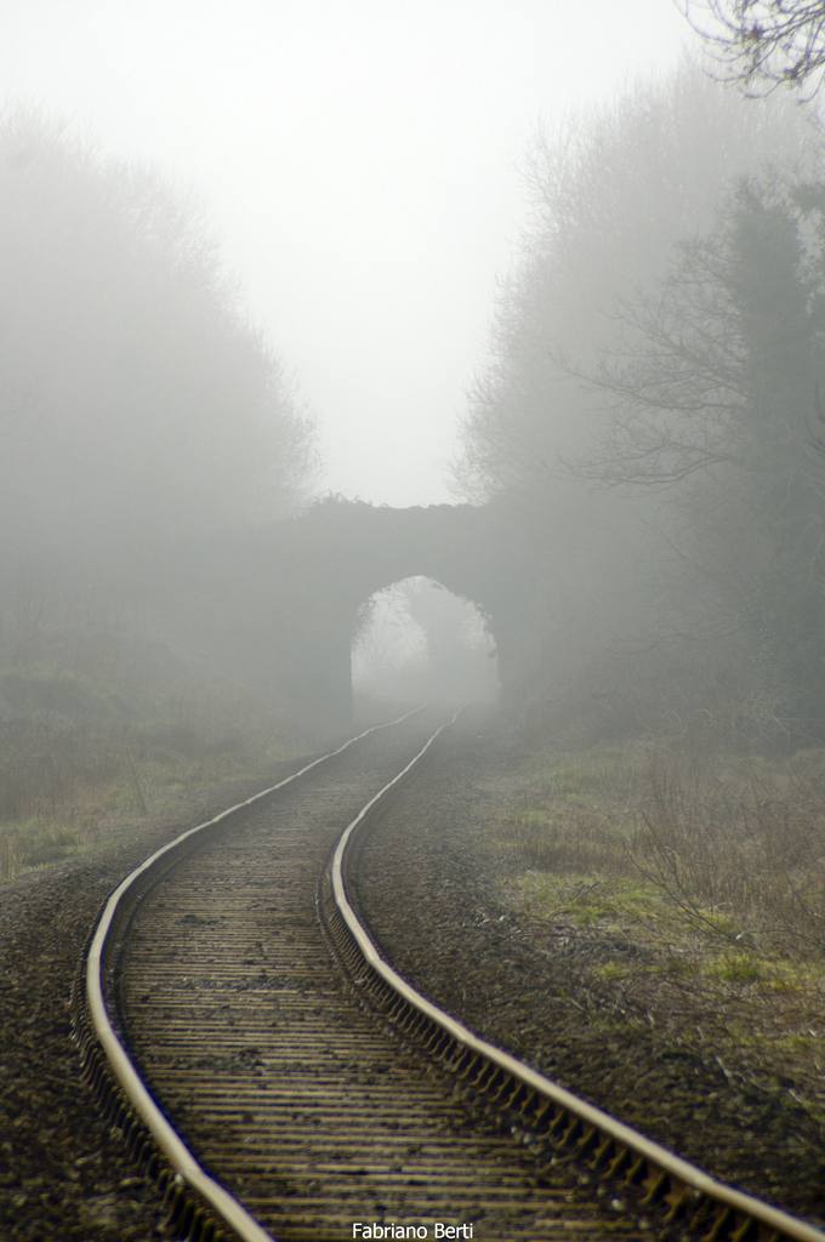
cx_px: 412
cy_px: 621
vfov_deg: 6.9
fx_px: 10340
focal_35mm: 300
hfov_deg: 4.6
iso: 200
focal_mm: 200
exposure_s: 1/400
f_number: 7.1
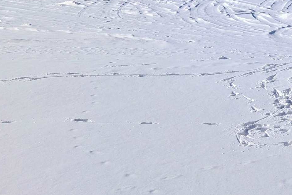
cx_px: 371
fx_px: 657
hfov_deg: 22.6
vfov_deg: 15.4
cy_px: -108
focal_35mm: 81
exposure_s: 1/2336
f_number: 1.68
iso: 21
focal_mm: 6.9
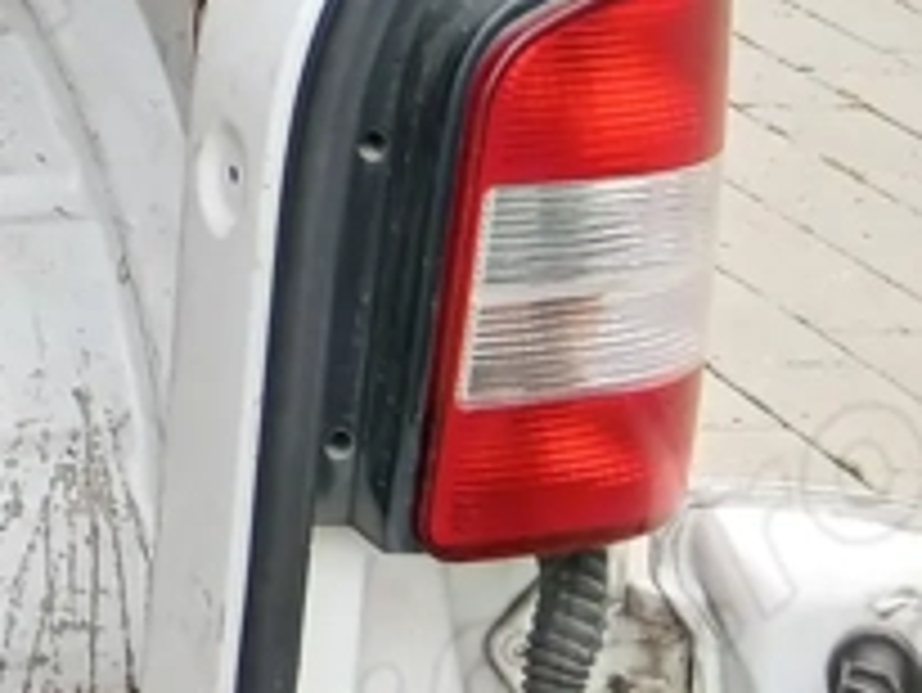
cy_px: -306
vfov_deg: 11.3
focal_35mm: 127
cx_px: -1138
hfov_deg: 12.7
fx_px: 3385
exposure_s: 1/100
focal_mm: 3.98
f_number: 1.8
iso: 25
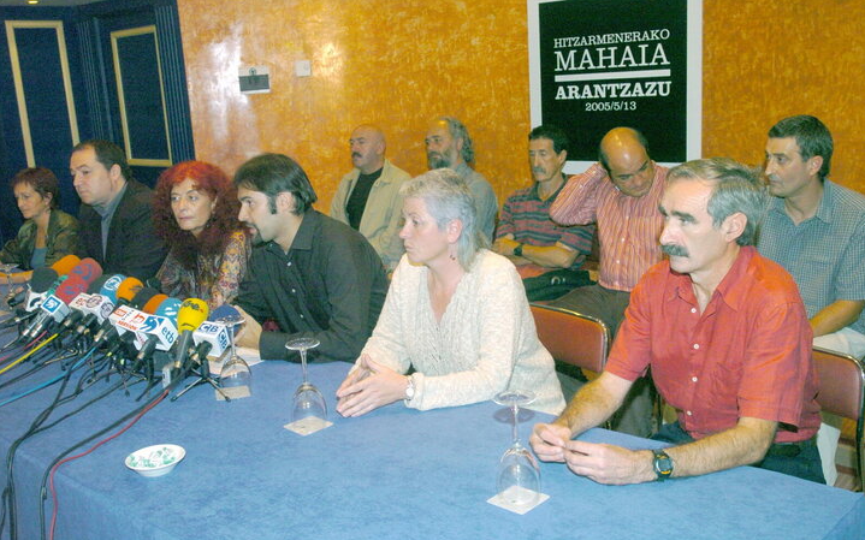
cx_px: 432
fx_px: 872
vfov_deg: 34.4
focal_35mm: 37
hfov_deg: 52.8
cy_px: 265
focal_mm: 24
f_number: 5.6
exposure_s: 1/60
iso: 400
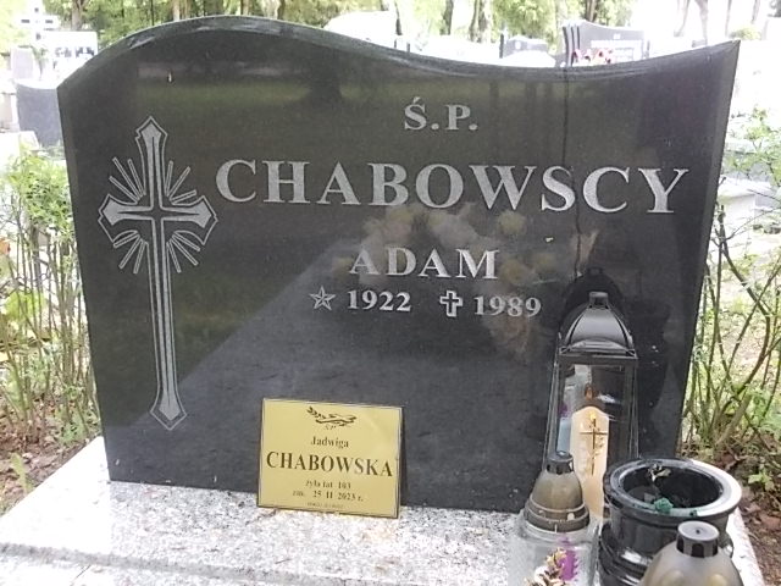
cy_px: 293
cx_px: 390
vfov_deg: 33.6
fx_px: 970
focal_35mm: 43
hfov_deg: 43.9
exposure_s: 1/30
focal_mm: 6.1
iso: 100
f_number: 3.3
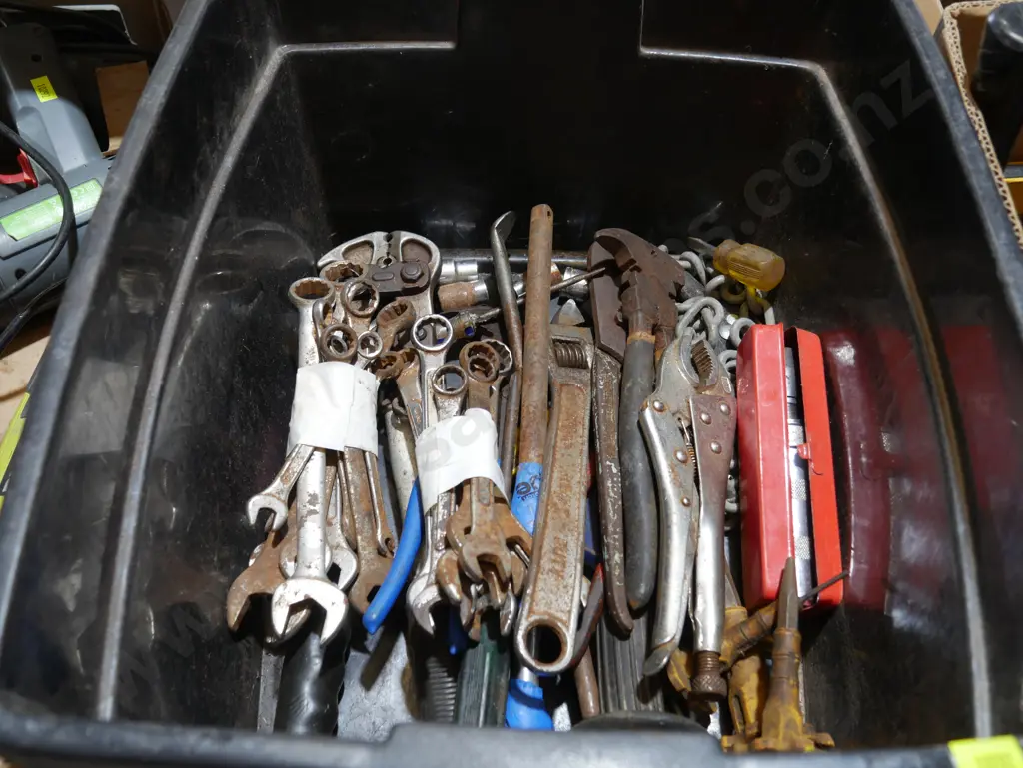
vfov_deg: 41.8
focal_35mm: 34
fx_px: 1005
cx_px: 512
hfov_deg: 53.9
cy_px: 384
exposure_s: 1/60
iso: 320
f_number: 4
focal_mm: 17
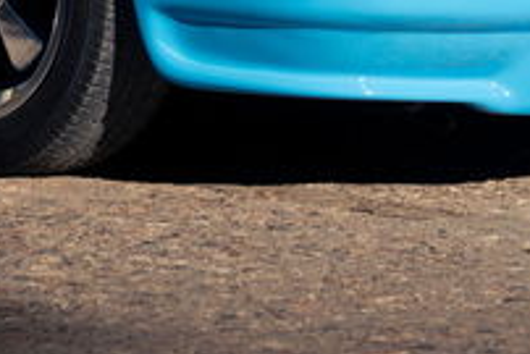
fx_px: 3727
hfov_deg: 8.1
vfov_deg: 5.4
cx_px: -58
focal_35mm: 253
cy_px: -201
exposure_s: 1/800
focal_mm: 50
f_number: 3.5
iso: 100
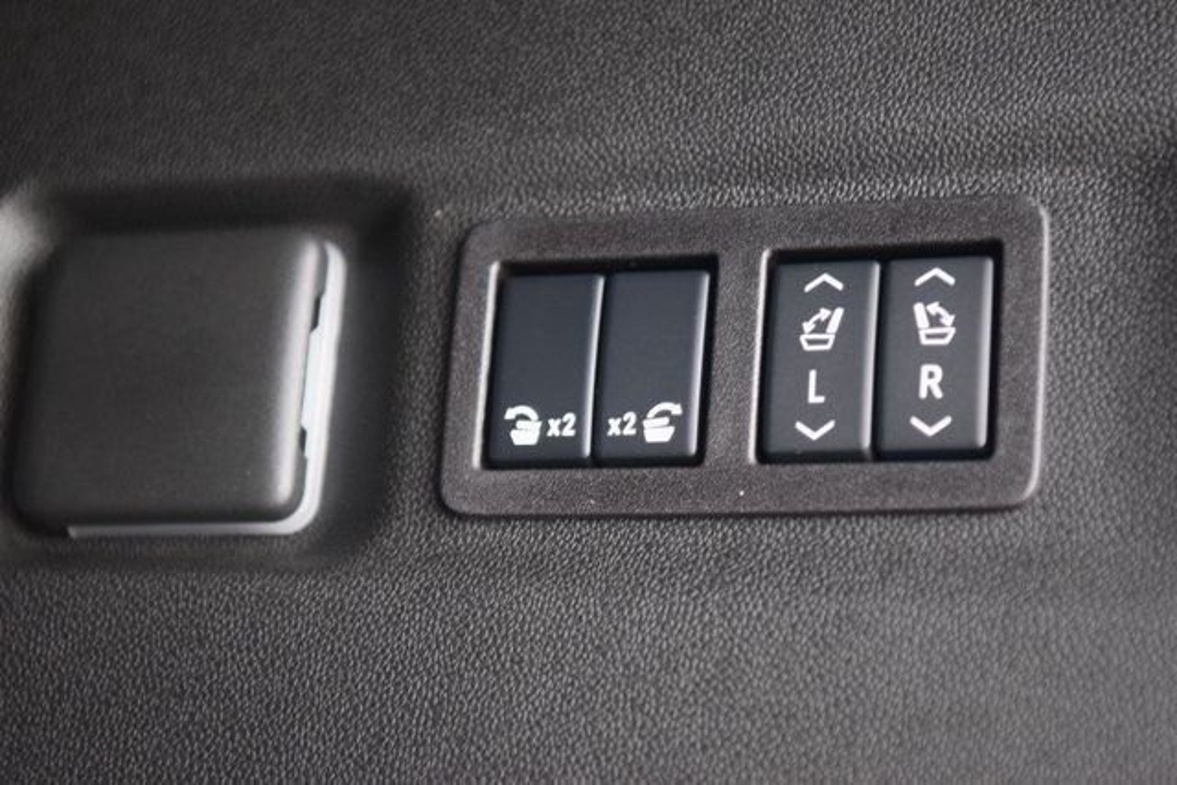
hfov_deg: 19.5
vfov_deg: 13.0
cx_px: 588
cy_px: 392
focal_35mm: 105
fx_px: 3433
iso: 1600
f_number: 2.8
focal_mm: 70
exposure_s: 1/3
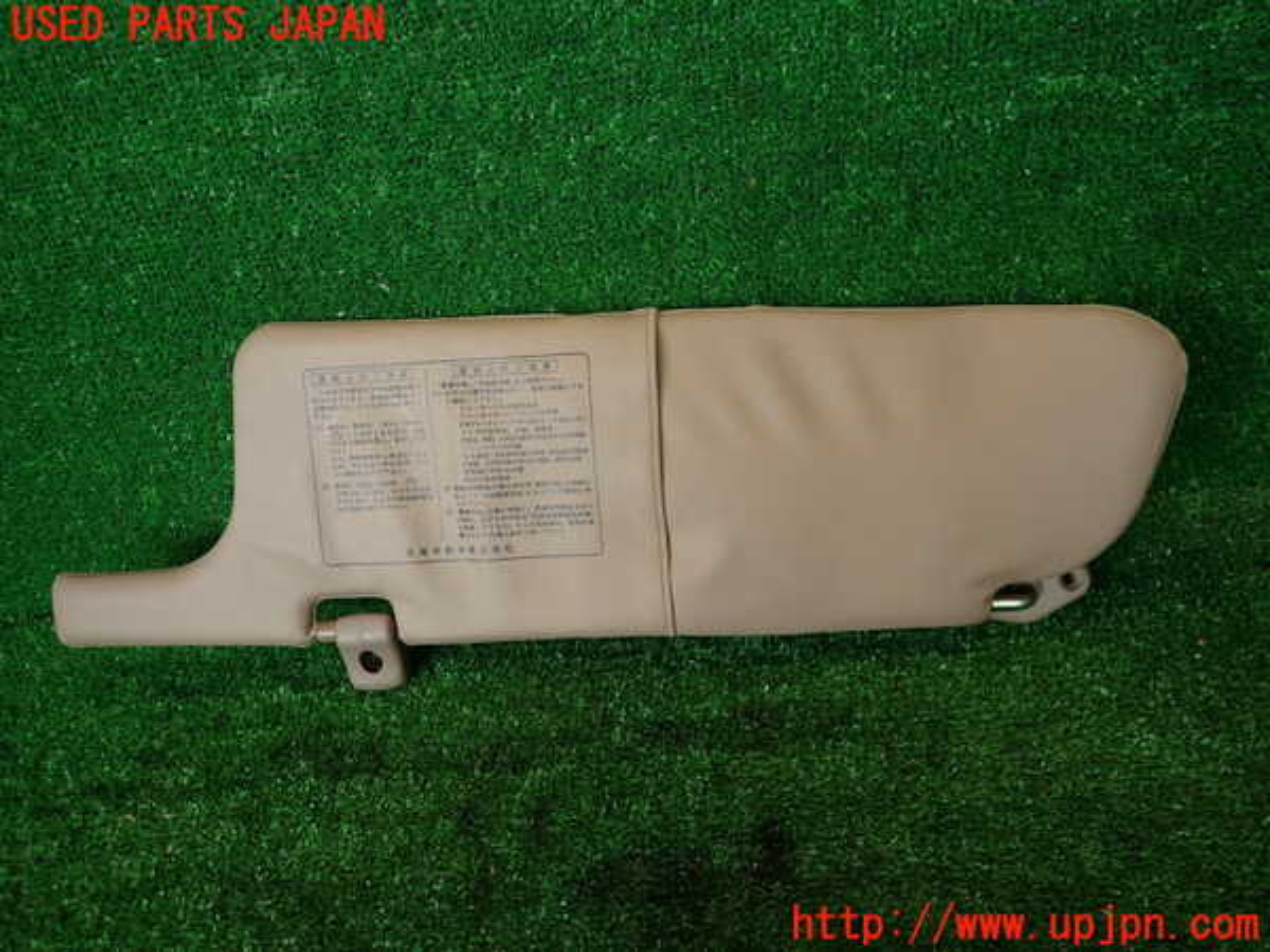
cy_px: 476
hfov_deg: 69.4
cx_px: 635
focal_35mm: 25
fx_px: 917
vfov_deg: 54.9
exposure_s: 1/80
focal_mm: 4.5
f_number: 2
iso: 100
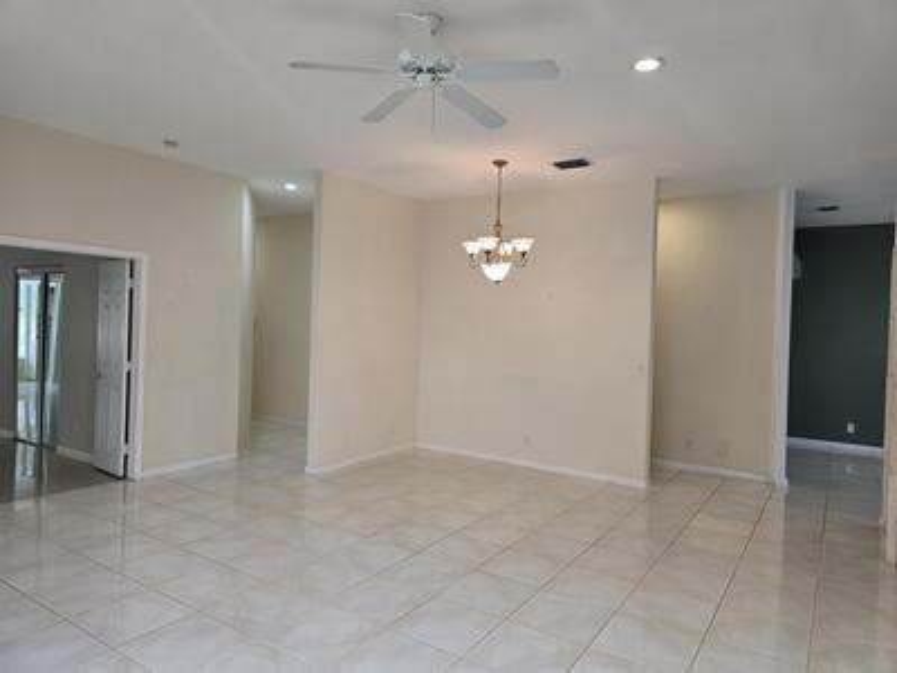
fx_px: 596
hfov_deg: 73.9
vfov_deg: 58.9
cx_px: 448
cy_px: 336
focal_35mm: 23
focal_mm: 6.3
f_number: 1.7
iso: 64
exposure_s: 1/120
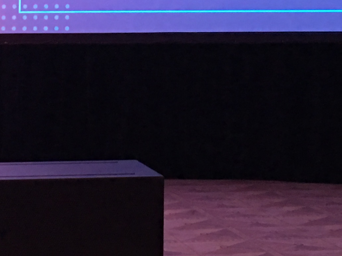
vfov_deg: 12.7
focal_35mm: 113
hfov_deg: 17.4
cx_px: 180
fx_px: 1116
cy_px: -63
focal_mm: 4.15
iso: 64
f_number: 2.2
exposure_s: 1/4
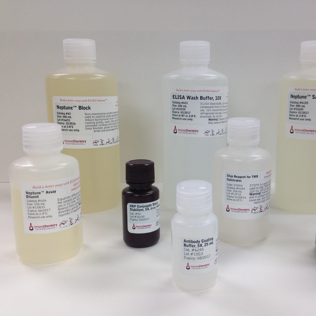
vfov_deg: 42.8
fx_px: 403
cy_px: 158
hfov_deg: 42.5
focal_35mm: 39
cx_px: 201
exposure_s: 1/60
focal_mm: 4.12
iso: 64
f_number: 2.4
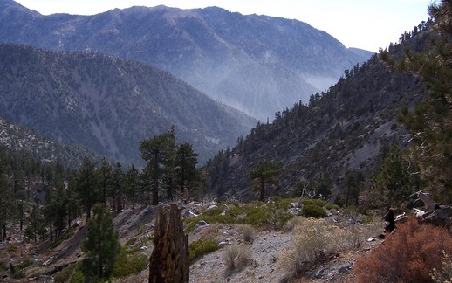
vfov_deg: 35.2
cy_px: 113
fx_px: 444
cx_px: 230
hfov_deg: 54.0
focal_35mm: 36
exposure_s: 1/750
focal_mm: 5.5
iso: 80
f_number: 3.4
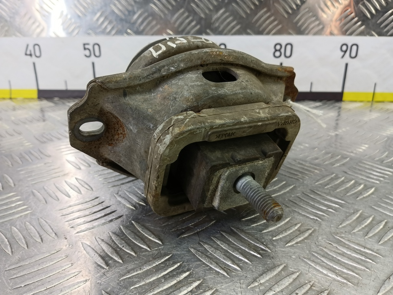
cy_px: 148
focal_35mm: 23
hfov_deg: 73.9
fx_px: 261
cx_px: 196
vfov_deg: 58.9
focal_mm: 4.11
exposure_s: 1/50
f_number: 1.6
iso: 158
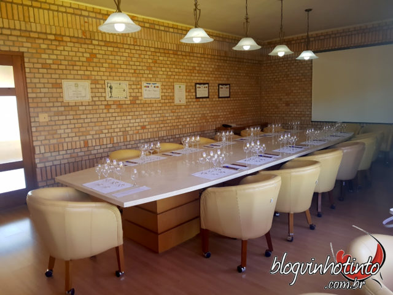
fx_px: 295
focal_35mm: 26
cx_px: 196
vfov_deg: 53.1
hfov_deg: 67.3
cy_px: 148
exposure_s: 1/60
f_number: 1.7
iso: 200
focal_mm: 4.2
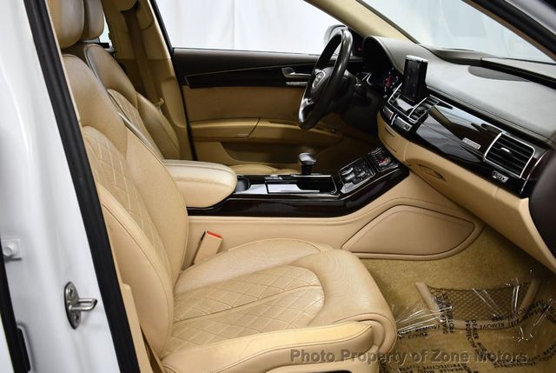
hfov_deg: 53.1
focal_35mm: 36
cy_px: 186
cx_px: 278
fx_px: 557
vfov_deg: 37.0
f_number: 3.5
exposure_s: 1/125
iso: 1100
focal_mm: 18
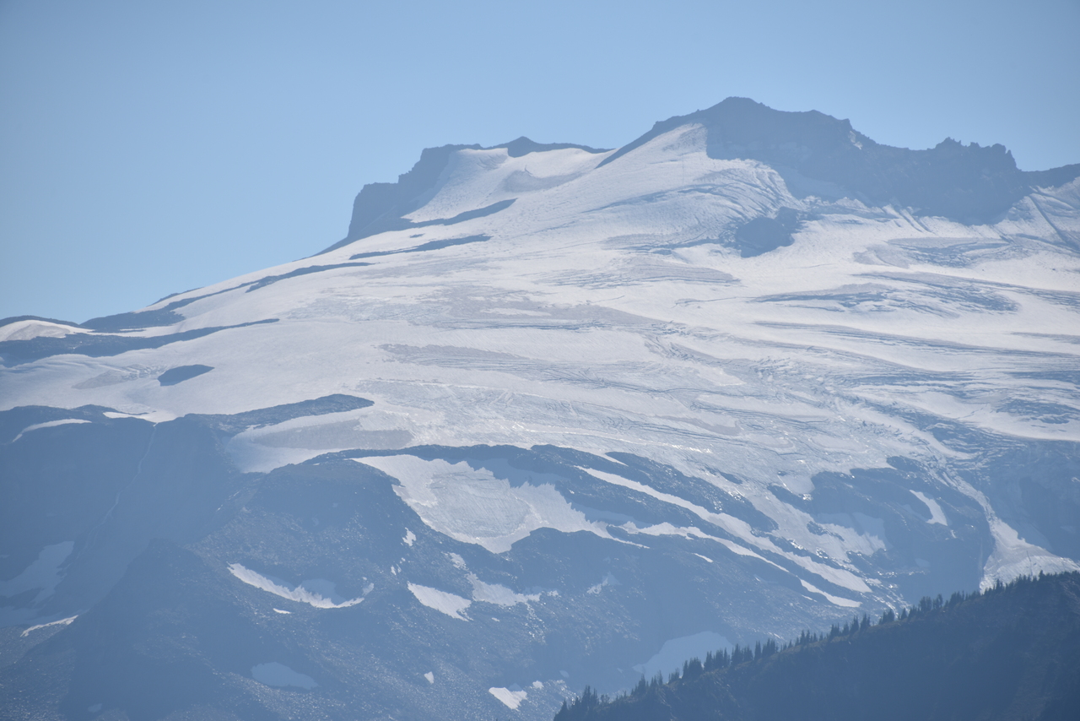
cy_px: 360
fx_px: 9001
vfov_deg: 4.6
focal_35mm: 300
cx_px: 540
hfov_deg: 6.9
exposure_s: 1/640
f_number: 9
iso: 100
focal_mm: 300
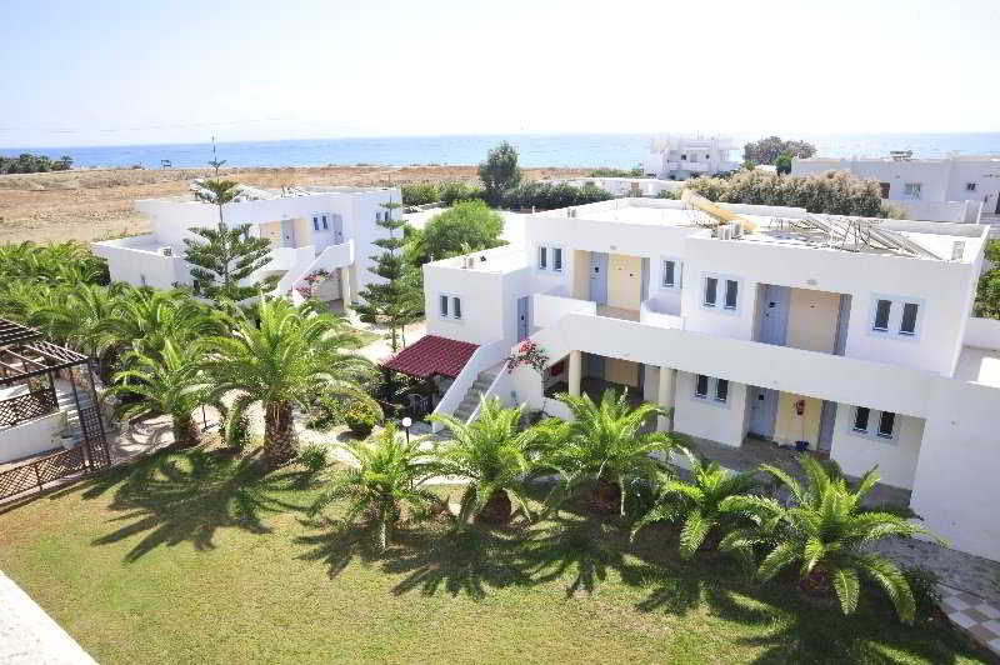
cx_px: 500
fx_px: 666
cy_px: 332
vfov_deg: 53.1
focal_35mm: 24
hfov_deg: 73.8
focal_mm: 24
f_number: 16
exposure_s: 1/80
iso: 200
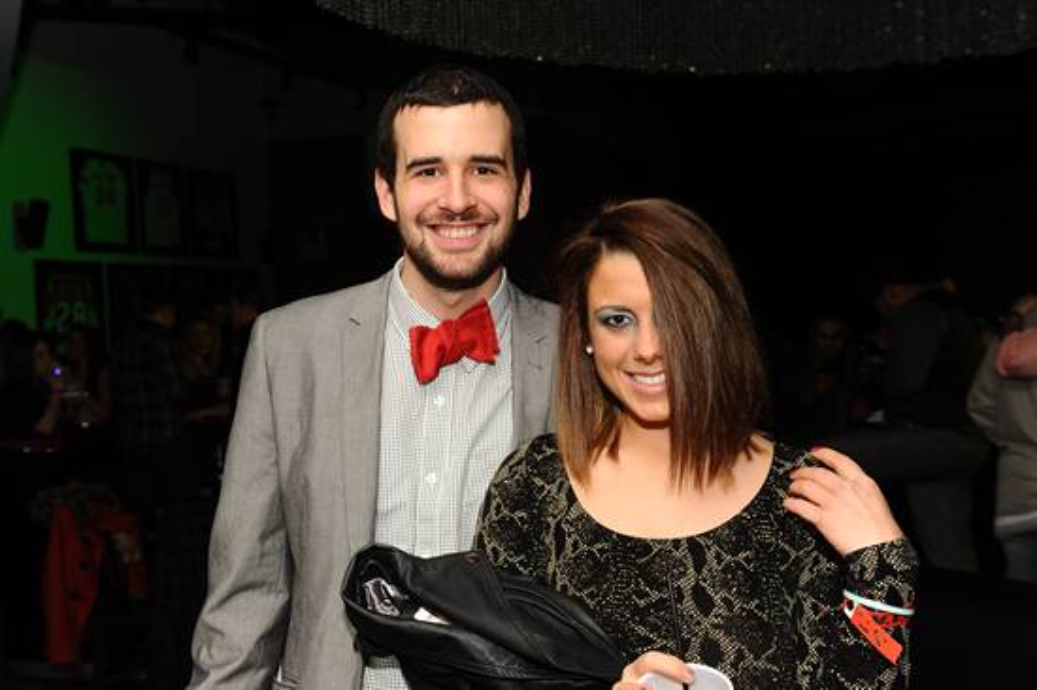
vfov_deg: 30.5
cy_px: 345
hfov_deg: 44.5
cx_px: 518
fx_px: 1267
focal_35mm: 44
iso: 800
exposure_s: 1/250
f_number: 6.7
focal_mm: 44
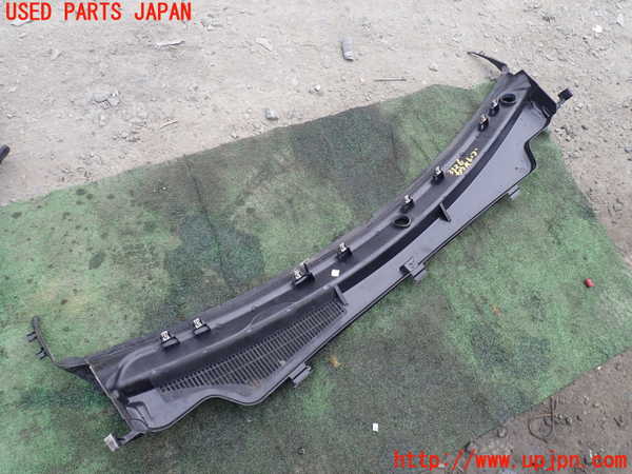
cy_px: 237
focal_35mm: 25
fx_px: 456
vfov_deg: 54.9
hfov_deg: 69.4
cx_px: 316
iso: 100
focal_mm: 4.5
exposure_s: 1/100
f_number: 2.8
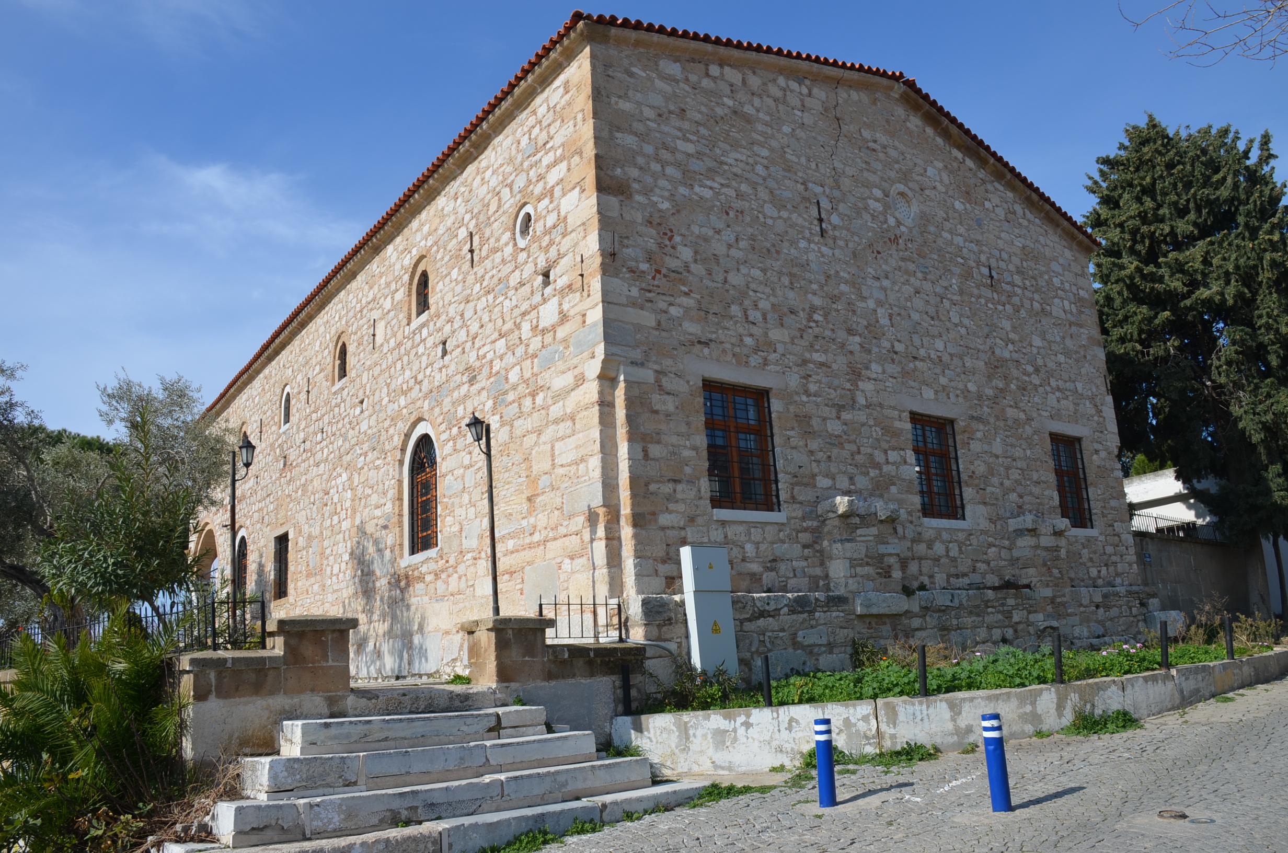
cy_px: 426
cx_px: 644
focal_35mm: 27
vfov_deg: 47.7
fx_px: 964
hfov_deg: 67.5
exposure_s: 1/250
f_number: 8
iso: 100
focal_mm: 18
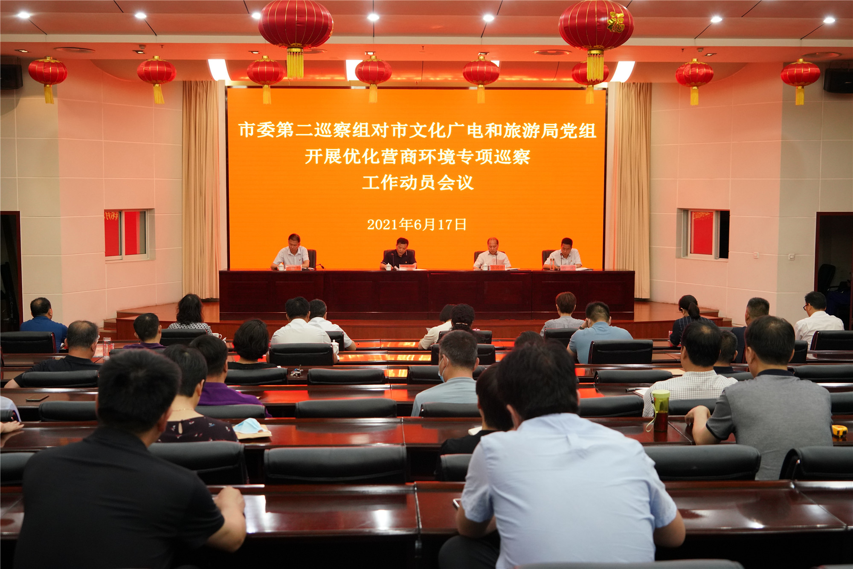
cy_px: 284
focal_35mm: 44
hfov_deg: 44.5
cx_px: 426
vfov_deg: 30.5
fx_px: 1043
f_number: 5.6
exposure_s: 1/100
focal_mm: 44
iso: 3200
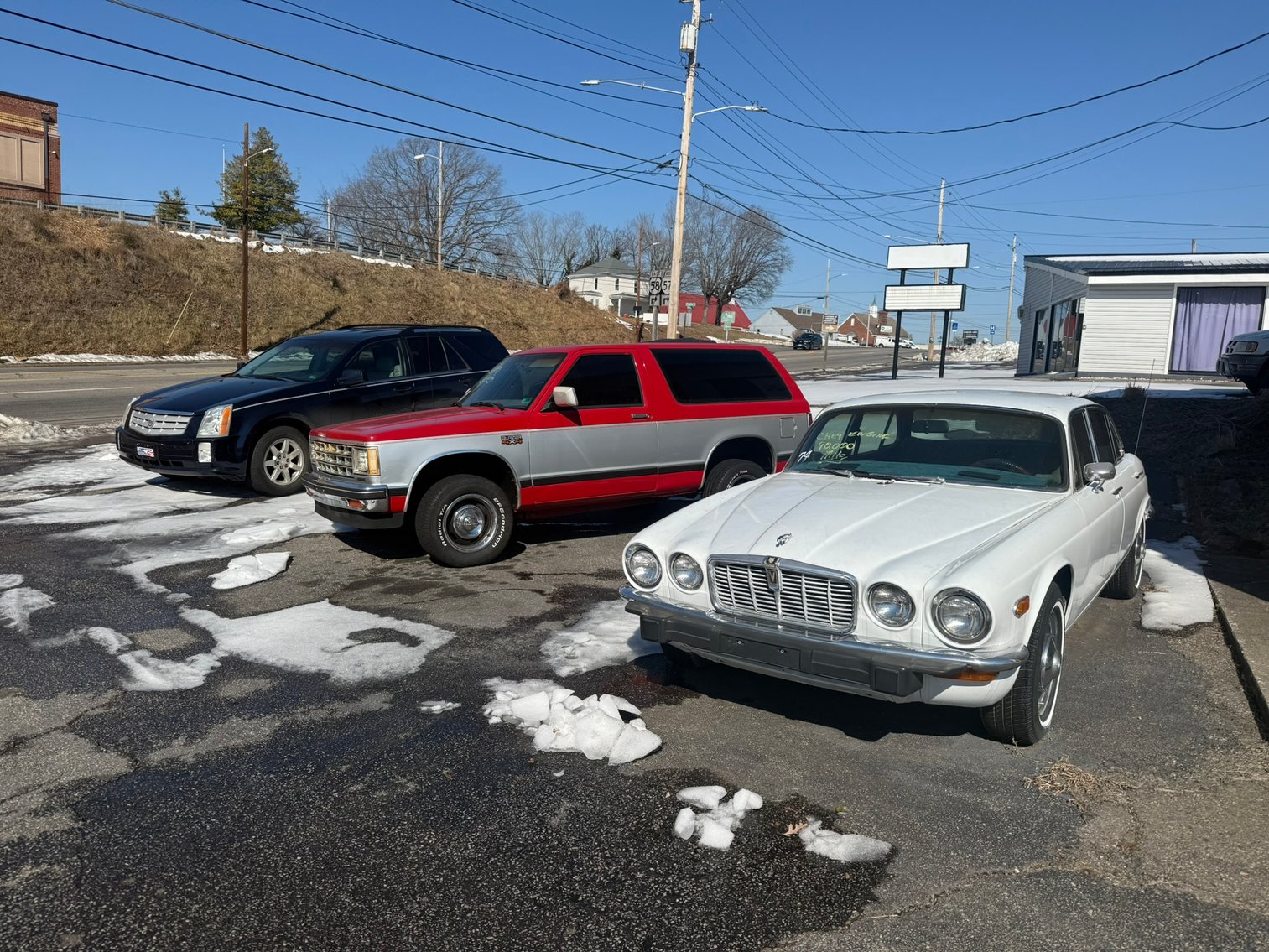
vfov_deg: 56.8
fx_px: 880
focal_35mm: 24
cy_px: 476
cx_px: 634
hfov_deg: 71.6
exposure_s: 1/7353
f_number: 1.78
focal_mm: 6.76
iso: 80
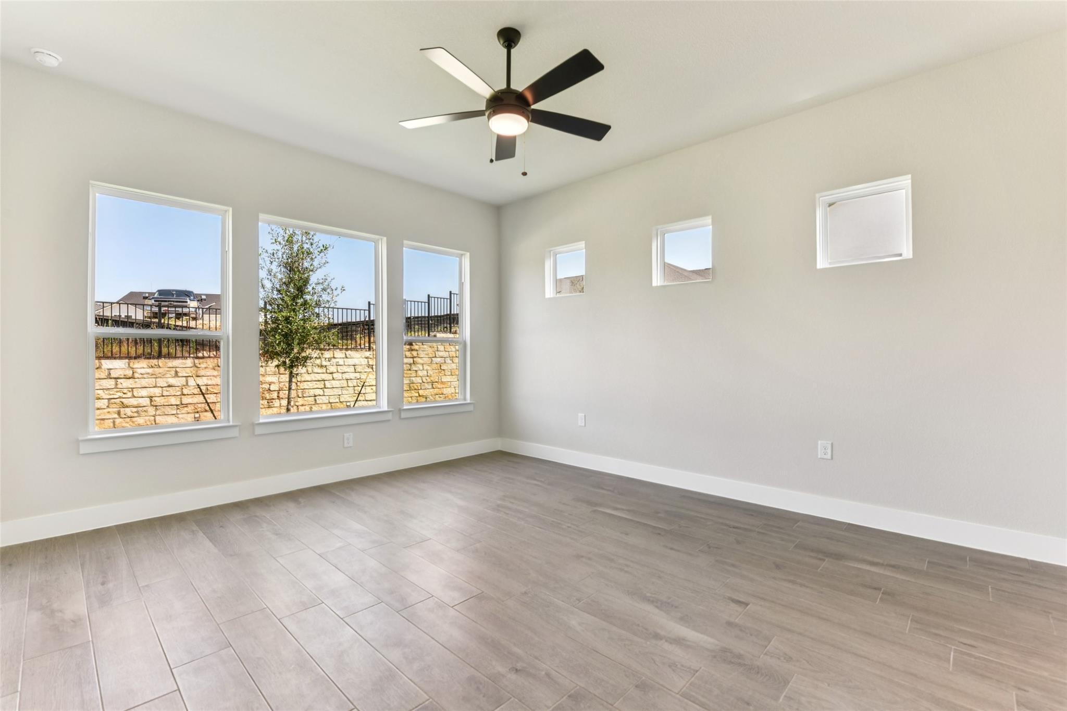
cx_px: 534
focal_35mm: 15
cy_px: 356
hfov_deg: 100.4
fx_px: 445
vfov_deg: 77.3
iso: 100
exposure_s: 1/30
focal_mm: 15
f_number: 8
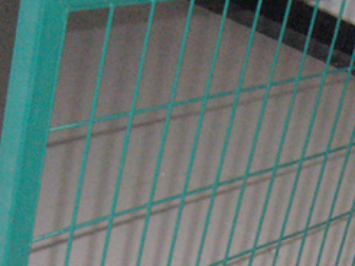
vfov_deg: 12.7
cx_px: 388
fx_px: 1168
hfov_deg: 16.8
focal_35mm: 114
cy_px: 295
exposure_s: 1/30
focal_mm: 5.8
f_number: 2.8
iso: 400
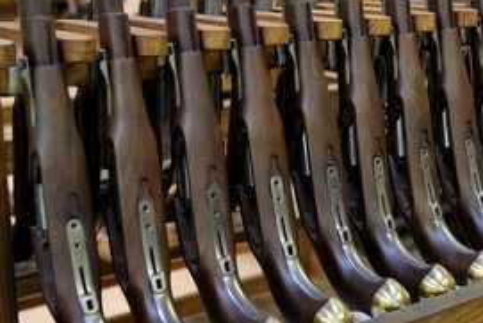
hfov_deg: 30.7
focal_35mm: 65
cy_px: 91
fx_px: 873
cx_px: 317
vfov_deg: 20.8
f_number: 4
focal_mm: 42
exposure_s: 1/50
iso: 800
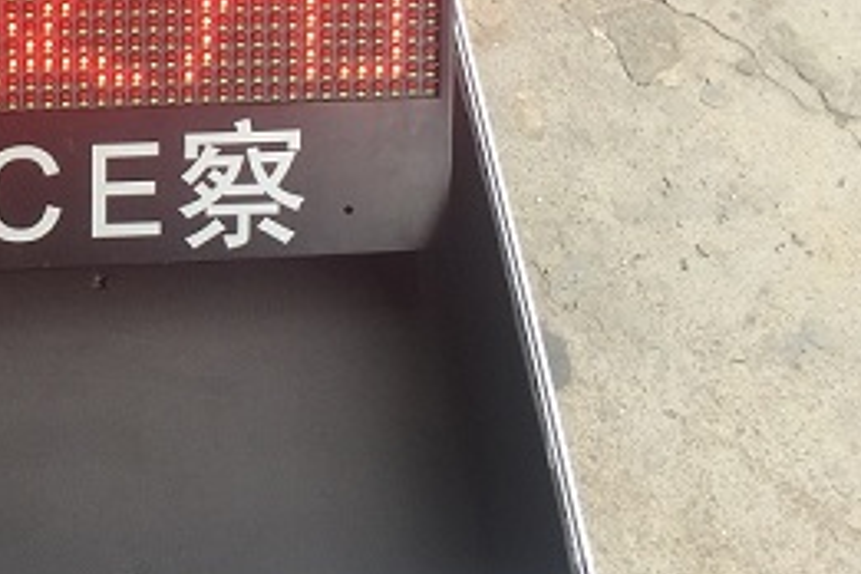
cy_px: 18
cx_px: -66
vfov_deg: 19.5
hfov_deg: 27.4
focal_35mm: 68
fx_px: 1626
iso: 32
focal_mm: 4.15
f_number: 2.2
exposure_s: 1/121
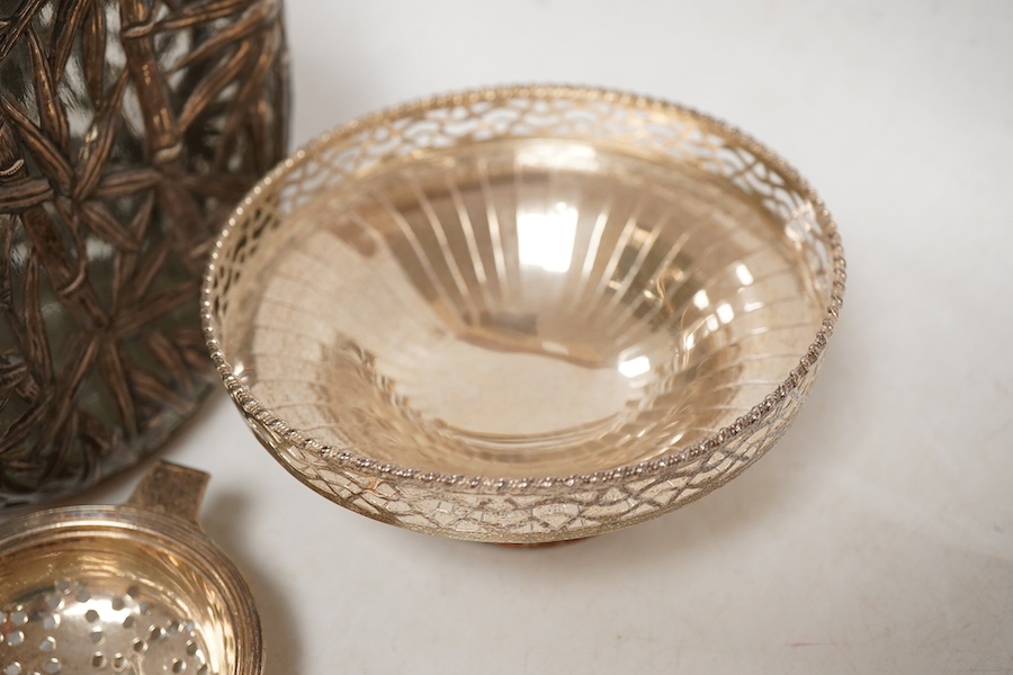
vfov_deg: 29.9
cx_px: 506
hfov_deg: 43.6
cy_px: 338
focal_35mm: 45
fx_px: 1266
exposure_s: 1/125
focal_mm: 30
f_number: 8
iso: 1250
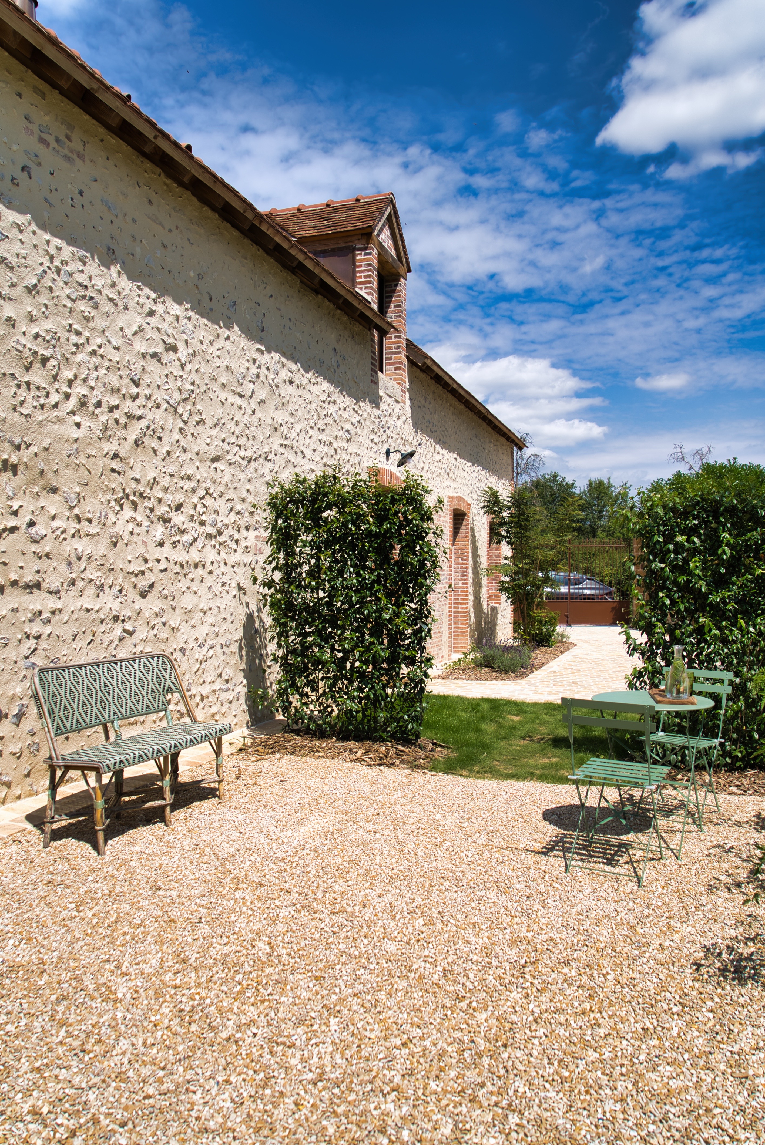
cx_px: 382
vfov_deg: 69.4
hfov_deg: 49.6
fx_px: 828
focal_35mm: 26
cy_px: 572
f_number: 5
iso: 40
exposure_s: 1/400
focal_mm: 26
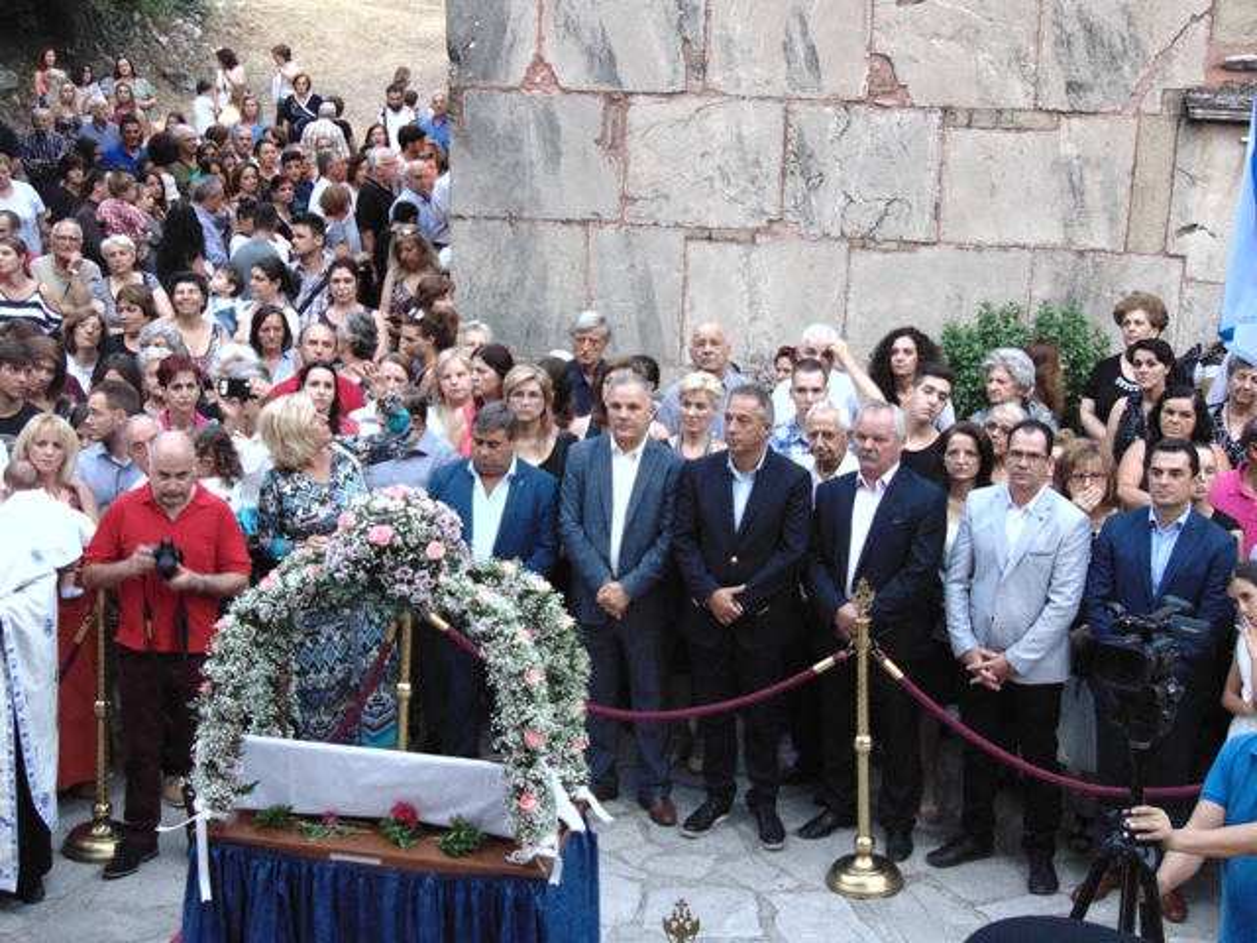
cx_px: 628
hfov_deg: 32.2
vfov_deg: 24.4
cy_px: 472
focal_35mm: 60
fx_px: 2179
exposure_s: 1/25
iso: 400
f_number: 3.6
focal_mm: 10.8
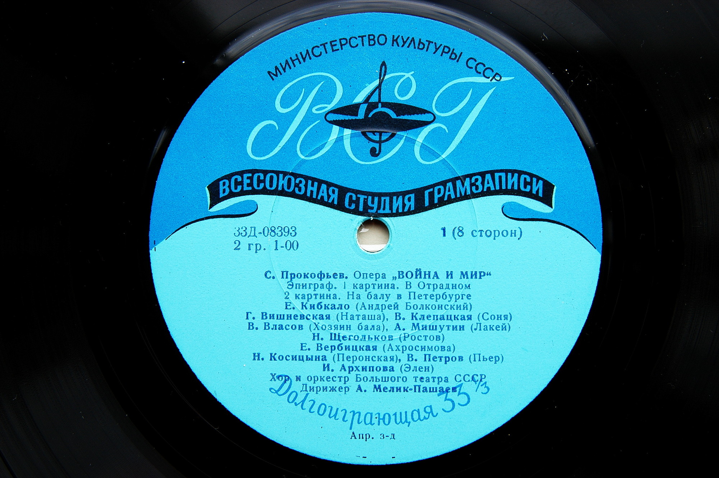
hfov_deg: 37.9
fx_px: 1048
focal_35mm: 52
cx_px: 360
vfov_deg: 25.7
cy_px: 239
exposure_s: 1/80
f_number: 4.5
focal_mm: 35
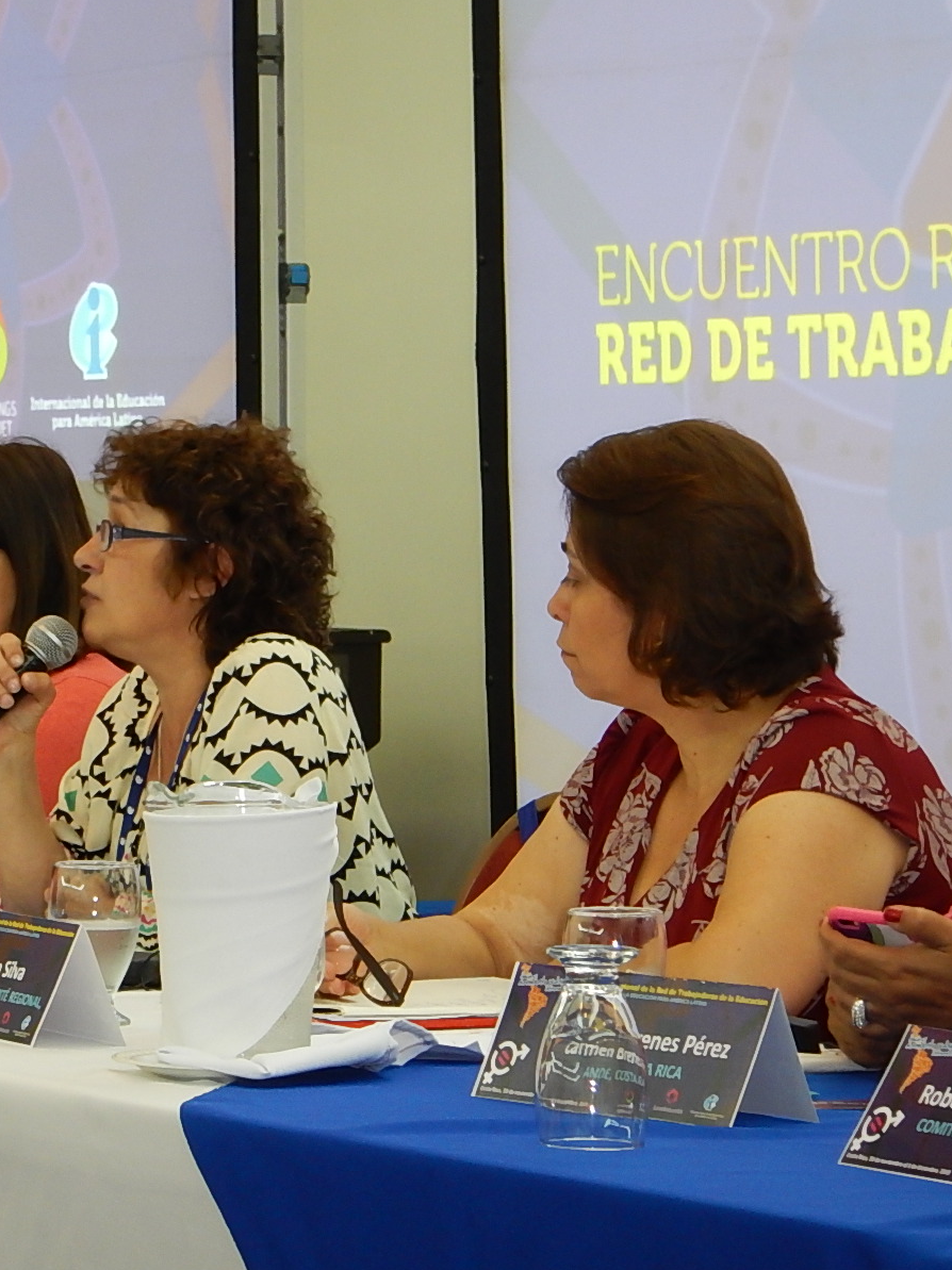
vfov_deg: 12.3
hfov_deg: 9.2
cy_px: 634
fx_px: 5907
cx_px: 132
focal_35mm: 161
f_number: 4.9
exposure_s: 1/5
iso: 400
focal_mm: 21.5
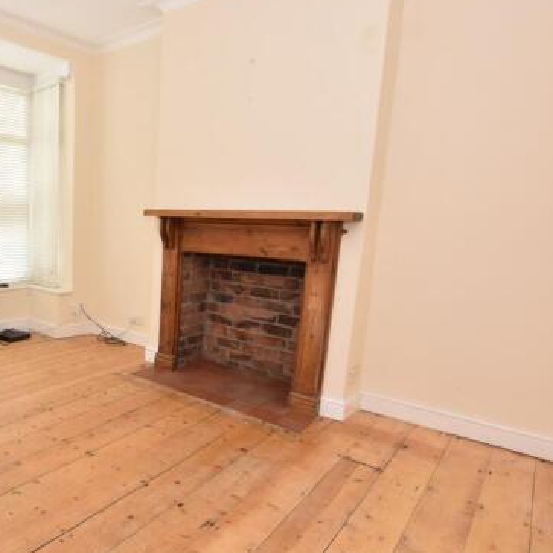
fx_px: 416
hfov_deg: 59.1
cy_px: 293
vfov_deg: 67.2
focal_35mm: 23
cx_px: 74
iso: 640
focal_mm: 10
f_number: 5
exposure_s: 1/200
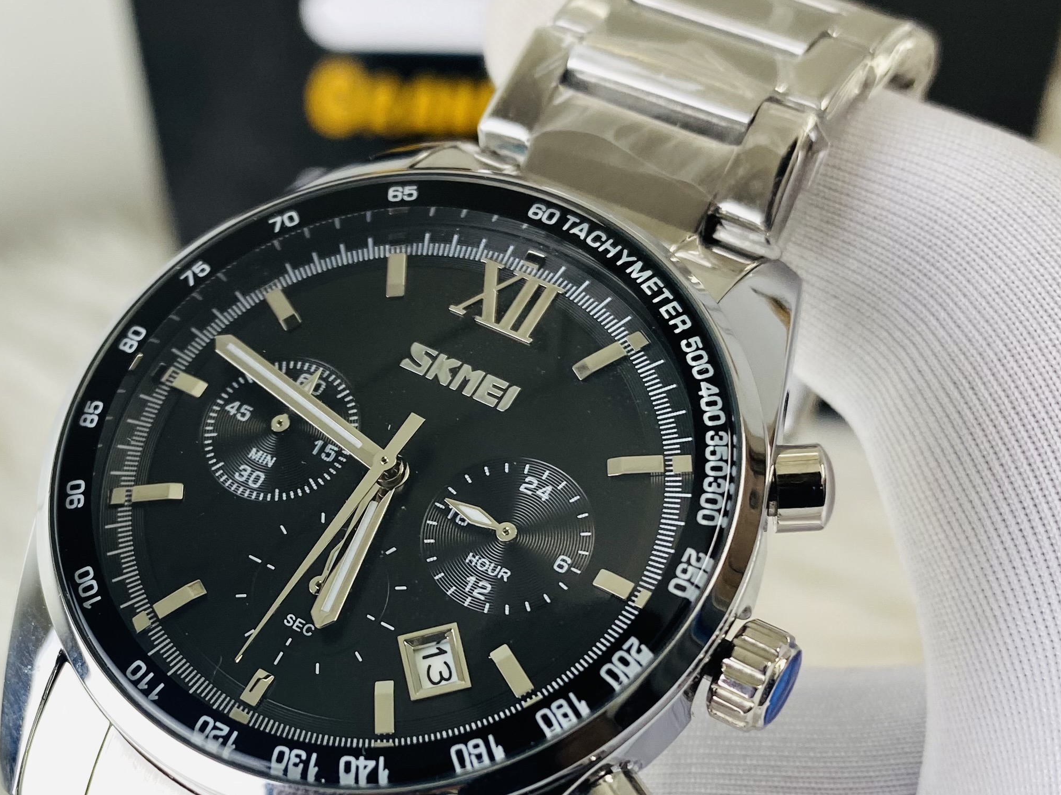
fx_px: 1533
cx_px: 364
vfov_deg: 28.6
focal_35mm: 50
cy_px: 613
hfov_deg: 37.8
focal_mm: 4.25
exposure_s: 1/100
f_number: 1.8
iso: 40
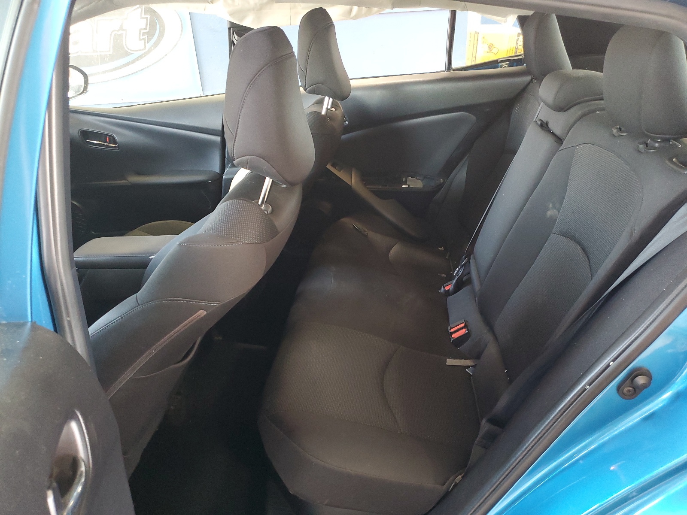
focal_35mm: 26
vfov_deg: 53.1
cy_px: 258
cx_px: 344
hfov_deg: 67.3
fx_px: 516
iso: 291
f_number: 1.5
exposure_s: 1/40
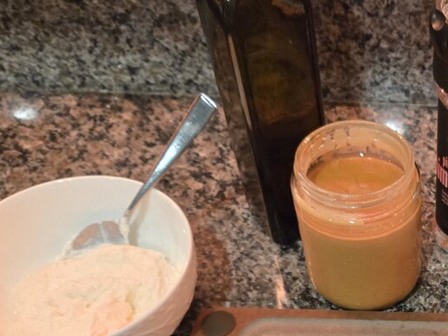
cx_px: 450
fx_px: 686
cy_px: 374
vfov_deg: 25.4
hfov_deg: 33.1
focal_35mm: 53
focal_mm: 5.4
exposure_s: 1/120
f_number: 1.8
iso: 640
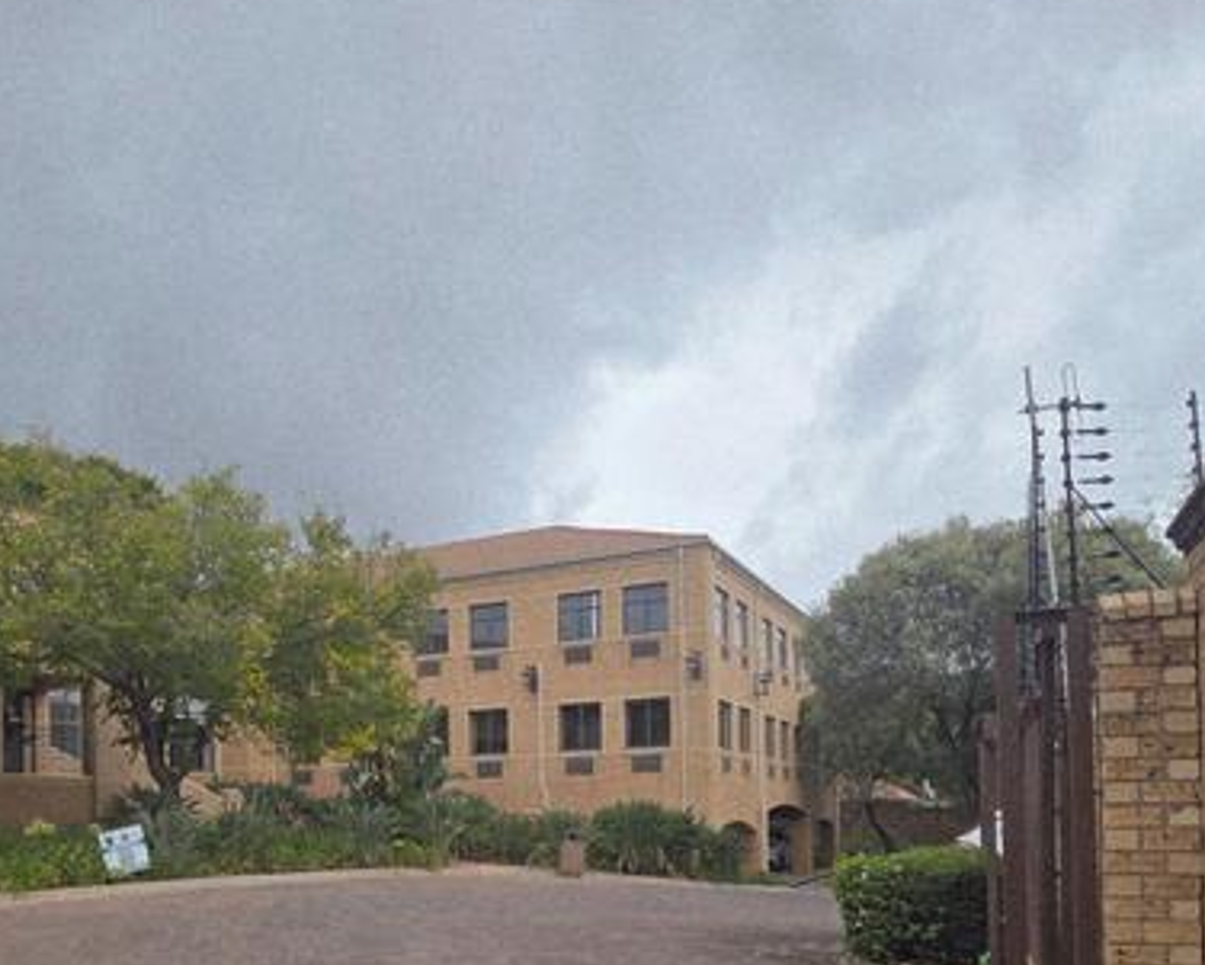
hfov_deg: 63.8
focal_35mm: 27
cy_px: 811
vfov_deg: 49.2
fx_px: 963
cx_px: 529
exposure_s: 1/914
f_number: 1.9
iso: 40
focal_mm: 2.2
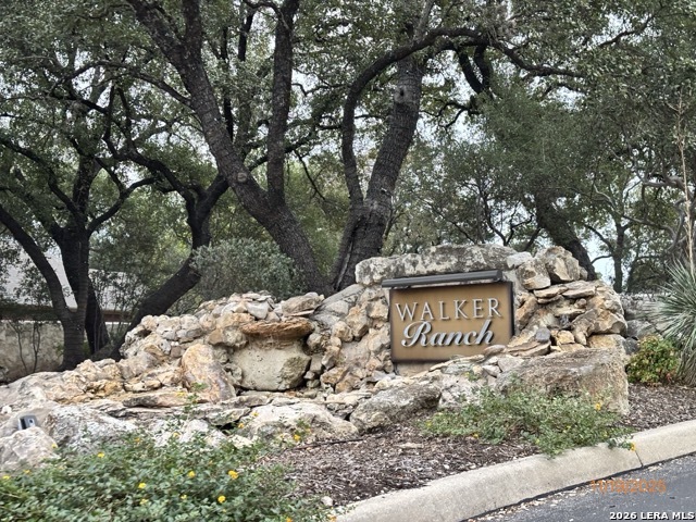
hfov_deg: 36.8
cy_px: 261
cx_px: 348
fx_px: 1046
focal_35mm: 52
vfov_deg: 28.0
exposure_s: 1/60
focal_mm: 5.96
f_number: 1.6
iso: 100
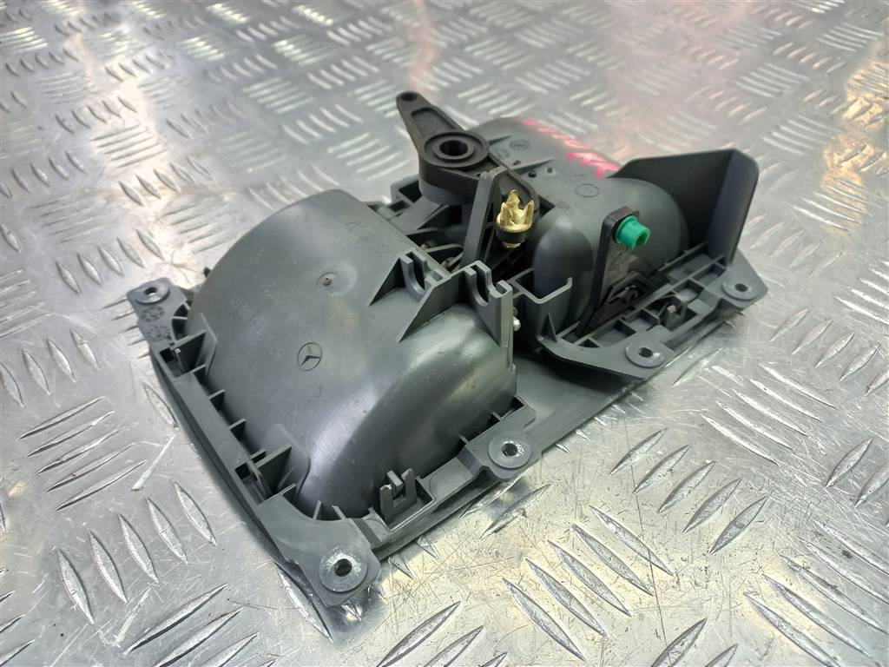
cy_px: 334
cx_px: 444
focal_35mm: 25
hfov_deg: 69.4
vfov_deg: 54.9
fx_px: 642
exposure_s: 1/50
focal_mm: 4.6
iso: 100
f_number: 1.8
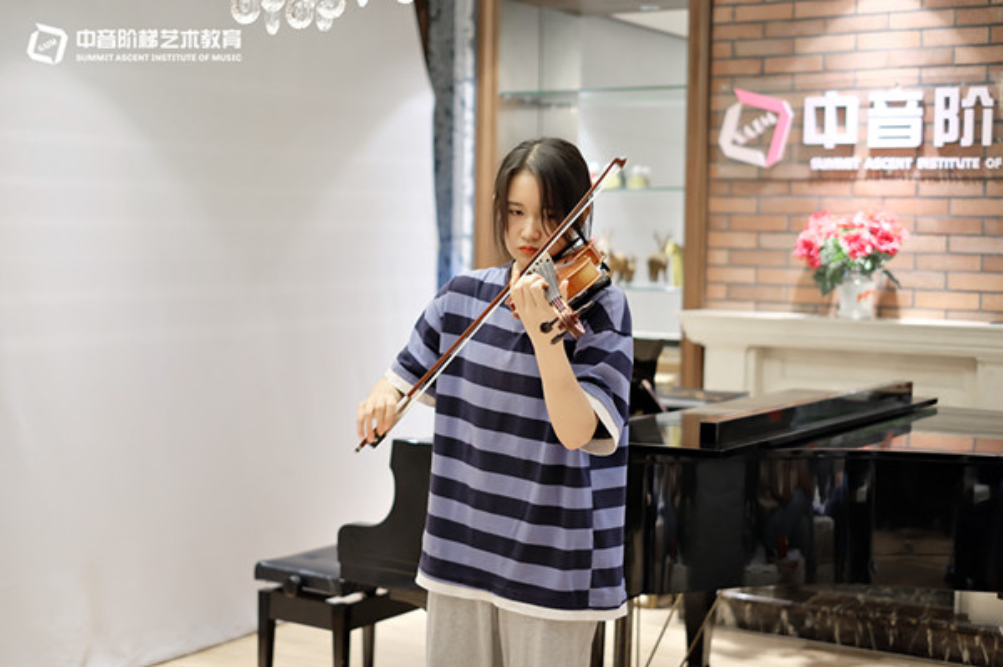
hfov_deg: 37.5
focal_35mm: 53
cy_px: 334
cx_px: 502
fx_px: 1475
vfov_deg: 25.5
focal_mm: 35
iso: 1250
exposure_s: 1/75
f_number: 1.4
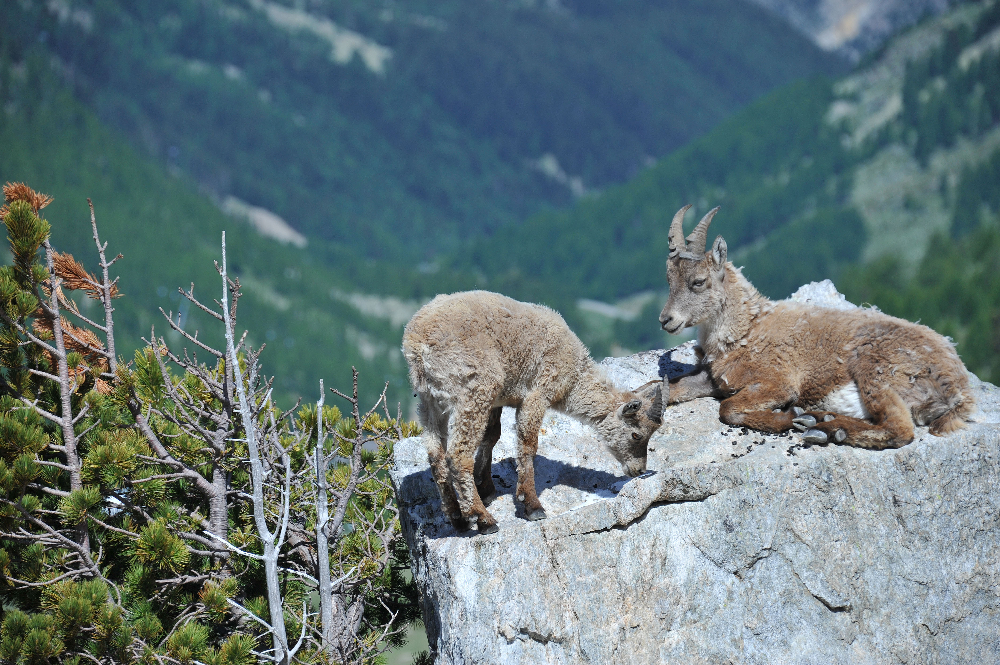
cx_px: 500
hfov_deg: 9.0
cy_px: 332
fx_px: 6385
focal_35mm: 230
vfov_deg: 6.0
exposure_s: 1/1600
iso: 400
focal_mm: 230
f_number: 7.1
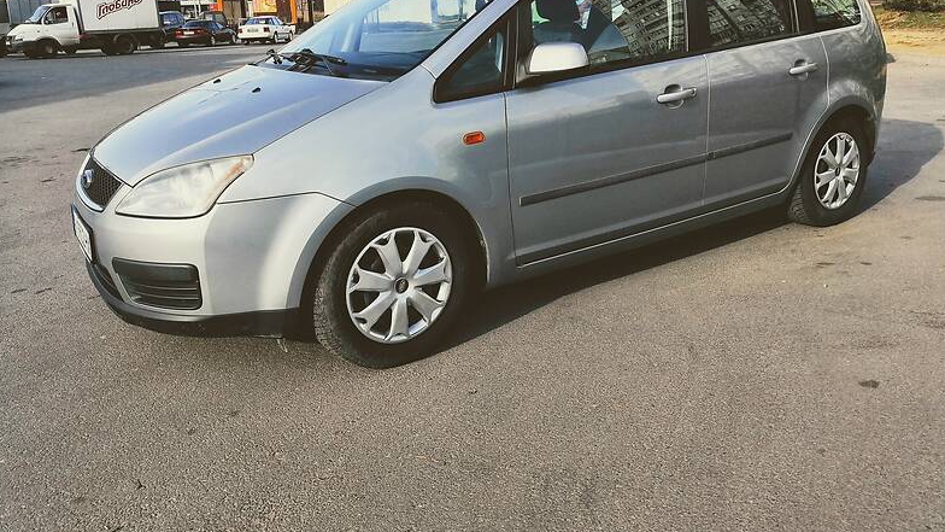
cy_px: 193
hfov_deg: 64.3
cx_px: 476
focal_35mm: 30
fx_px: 752
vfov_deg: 38.6
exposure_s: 1/796
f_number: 1.8
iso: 50
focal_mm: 4
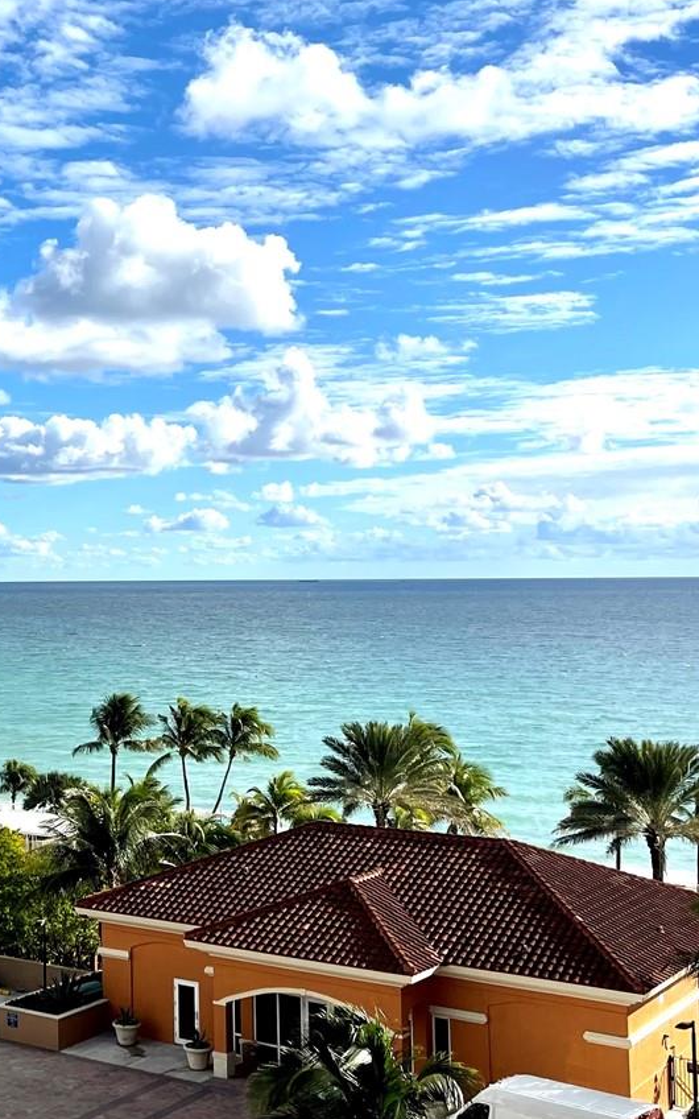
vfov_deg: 38.8
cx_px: 4
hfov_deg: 23.8
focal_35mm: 52
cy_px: 480
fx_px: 1585
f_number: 1.6
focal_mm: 5.1
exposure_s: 1/7937
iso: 32
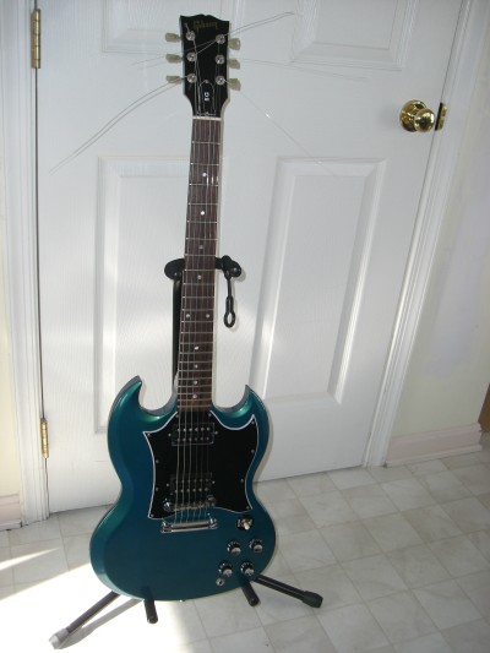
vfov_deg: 49.0
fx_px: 717
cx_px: 245
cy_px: 326
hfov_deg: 37.7
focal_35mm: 38
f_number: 2.7
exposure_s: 1/60
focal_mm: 6.2
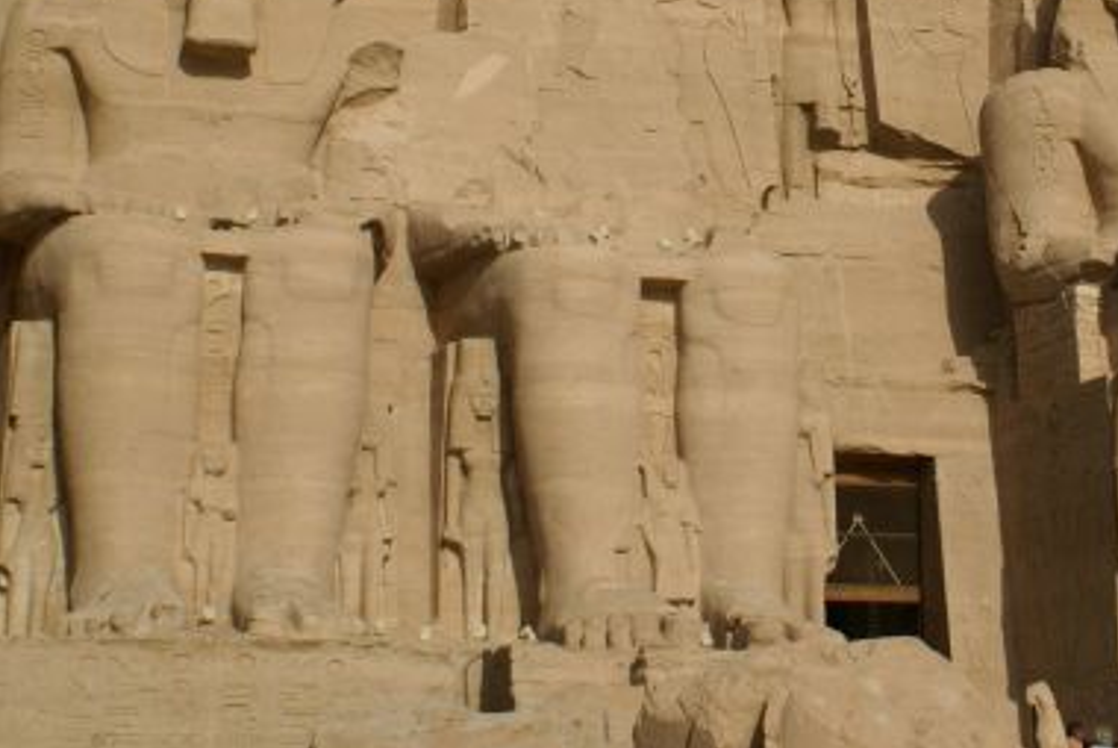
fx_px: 2548
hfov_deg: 24.5
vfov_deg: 16.5
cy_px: 84
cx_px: 844
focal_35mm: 82
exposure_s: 1/160
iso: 100
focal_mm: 26
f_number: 9
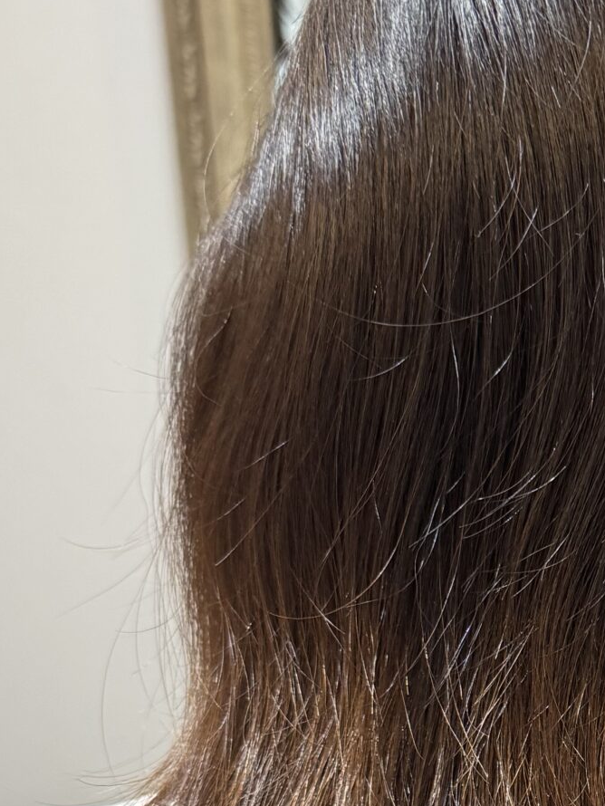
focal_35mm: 69
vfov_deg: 26.3
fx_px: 1607
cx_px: 738
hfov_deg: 19.9
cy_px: 854
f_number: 1.78
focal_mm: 6.76
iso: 250
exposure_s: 1/50
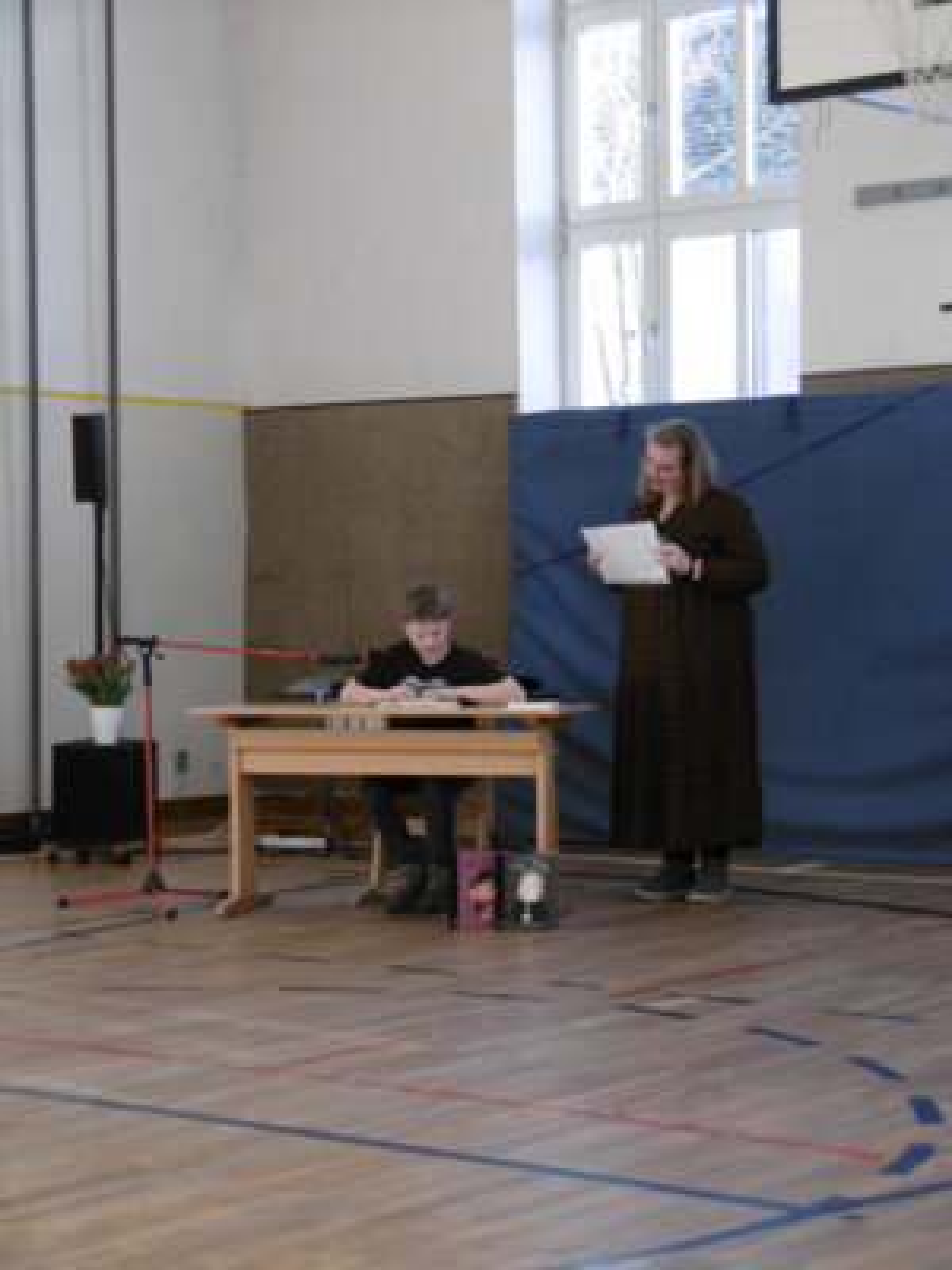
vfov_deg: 25.0
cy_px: 635
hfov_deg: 18.9
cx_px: 476
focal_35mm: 78
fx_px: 2860
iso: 250
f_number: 4.5
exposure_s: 1/80
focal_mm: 14
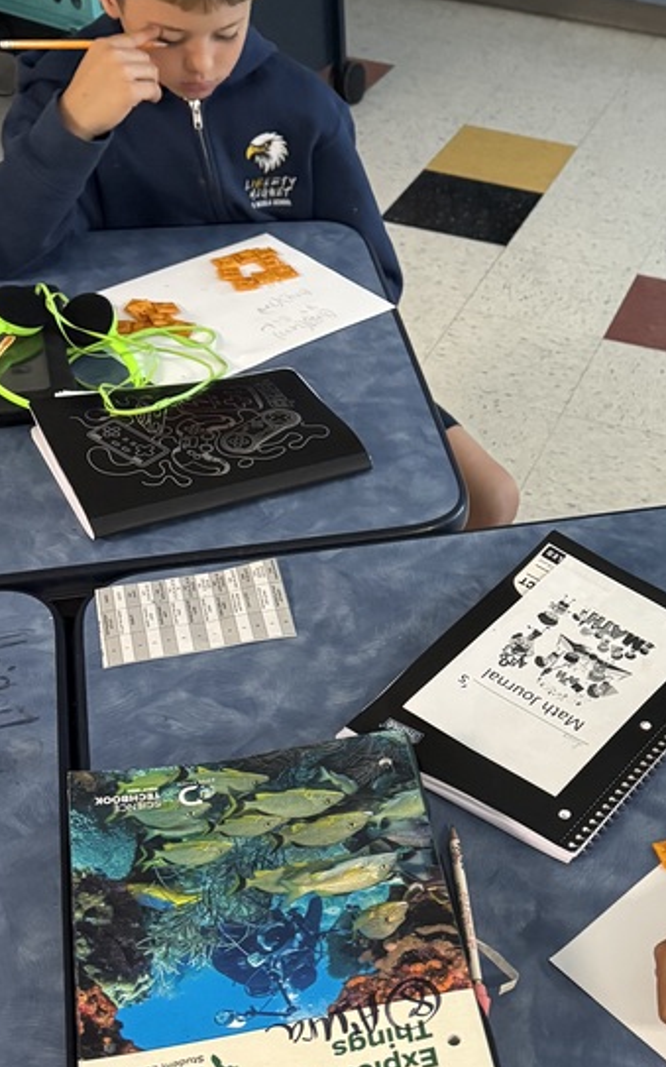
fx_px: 1395
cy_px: 576
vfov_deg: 41.8
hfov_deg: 25.7
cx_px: 640
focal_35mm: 48
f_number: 1.78
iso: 800
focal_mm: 6.76
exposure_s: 1/60
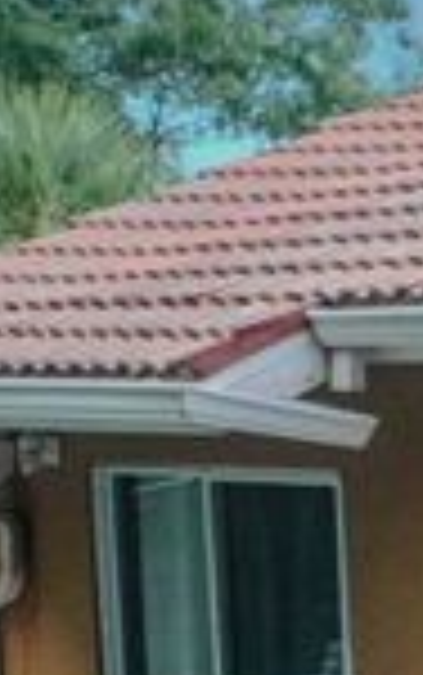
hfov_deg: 8.3
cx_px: 1276
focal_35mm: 134
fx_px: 2467
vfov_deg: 15.2
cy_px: 718
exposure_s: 1/30
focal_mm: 10.26
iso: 100
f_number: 2.8
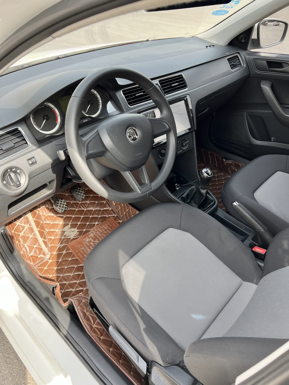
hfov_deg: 53.1
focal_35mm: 26
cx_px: 144
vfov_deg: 67.3
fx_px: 289
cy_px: 192
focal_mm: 5.7
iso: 50
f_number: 1.5
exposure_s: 1/258
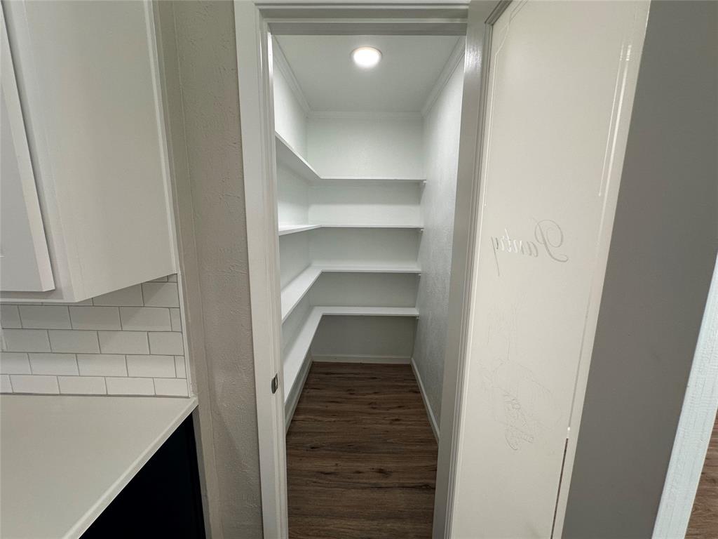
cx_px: 359
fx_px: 290
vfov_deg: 85.7
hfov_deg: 102.1
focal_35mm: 14
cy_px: 270
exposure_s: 1/120
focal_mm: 2.22
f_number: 2.2
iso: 125
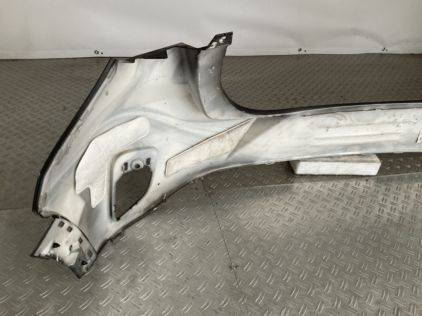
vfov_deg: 48.2
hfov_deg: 61.7
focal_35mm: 29
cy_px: 158
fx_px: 354
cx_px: 211
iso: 125
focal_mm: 3
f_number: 1.8
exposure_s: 1/60
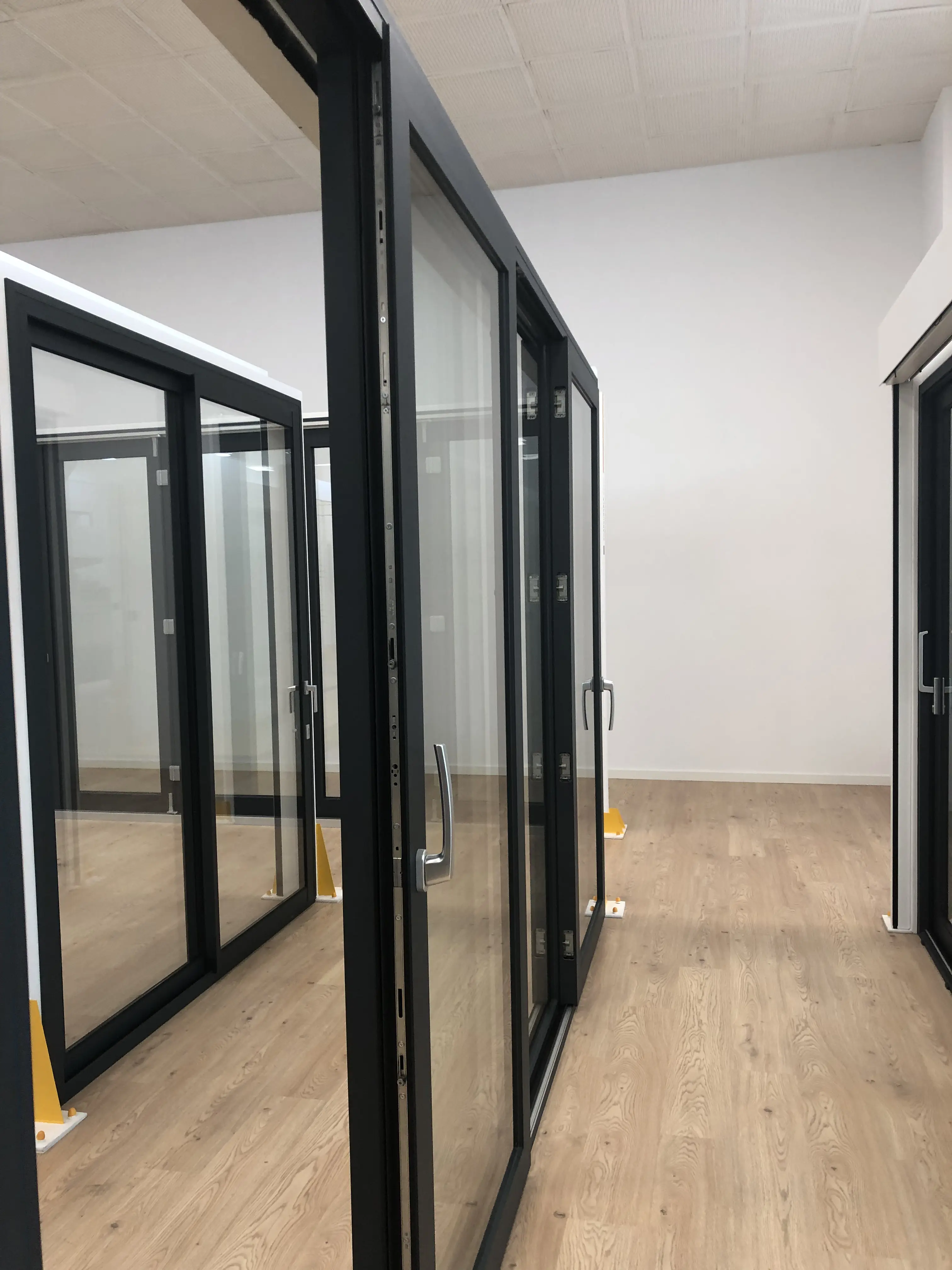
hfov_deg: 49.7
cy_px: 635
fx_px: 1027
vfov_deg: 63.4
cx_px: 476
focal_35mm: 28
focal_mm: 4
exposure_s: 1/33
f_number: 1.8
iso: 32
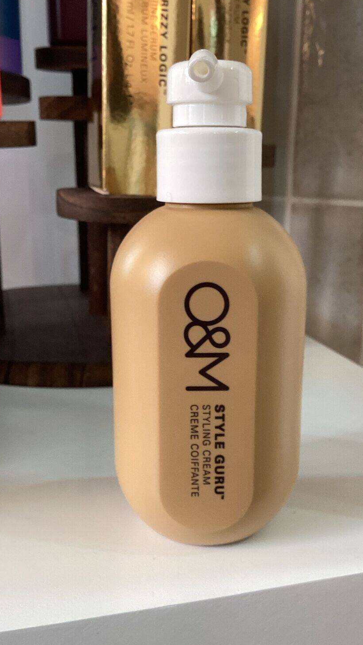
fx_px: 633
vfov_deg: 54.0
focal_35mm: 37
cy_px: 326
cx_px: 209
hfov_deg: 32.0
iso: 80
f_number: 2.4
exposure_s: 1/50
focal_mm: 3.3
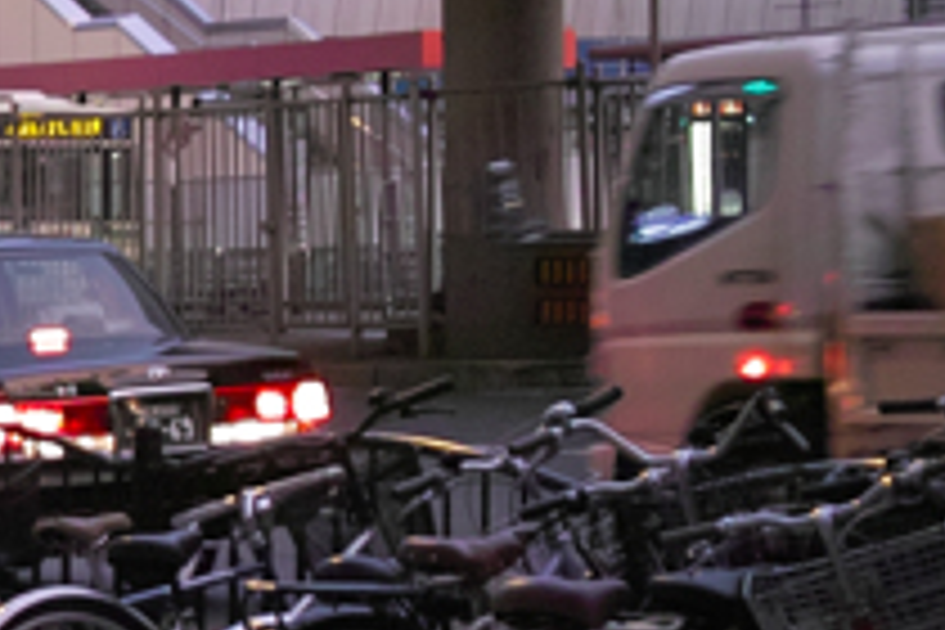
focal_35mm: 200
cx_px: -1305
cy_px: 446
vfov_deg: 6.9
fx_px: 5250
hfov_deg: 9.2
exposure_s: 1/30
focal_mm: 24.2
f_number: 2.8
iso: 400
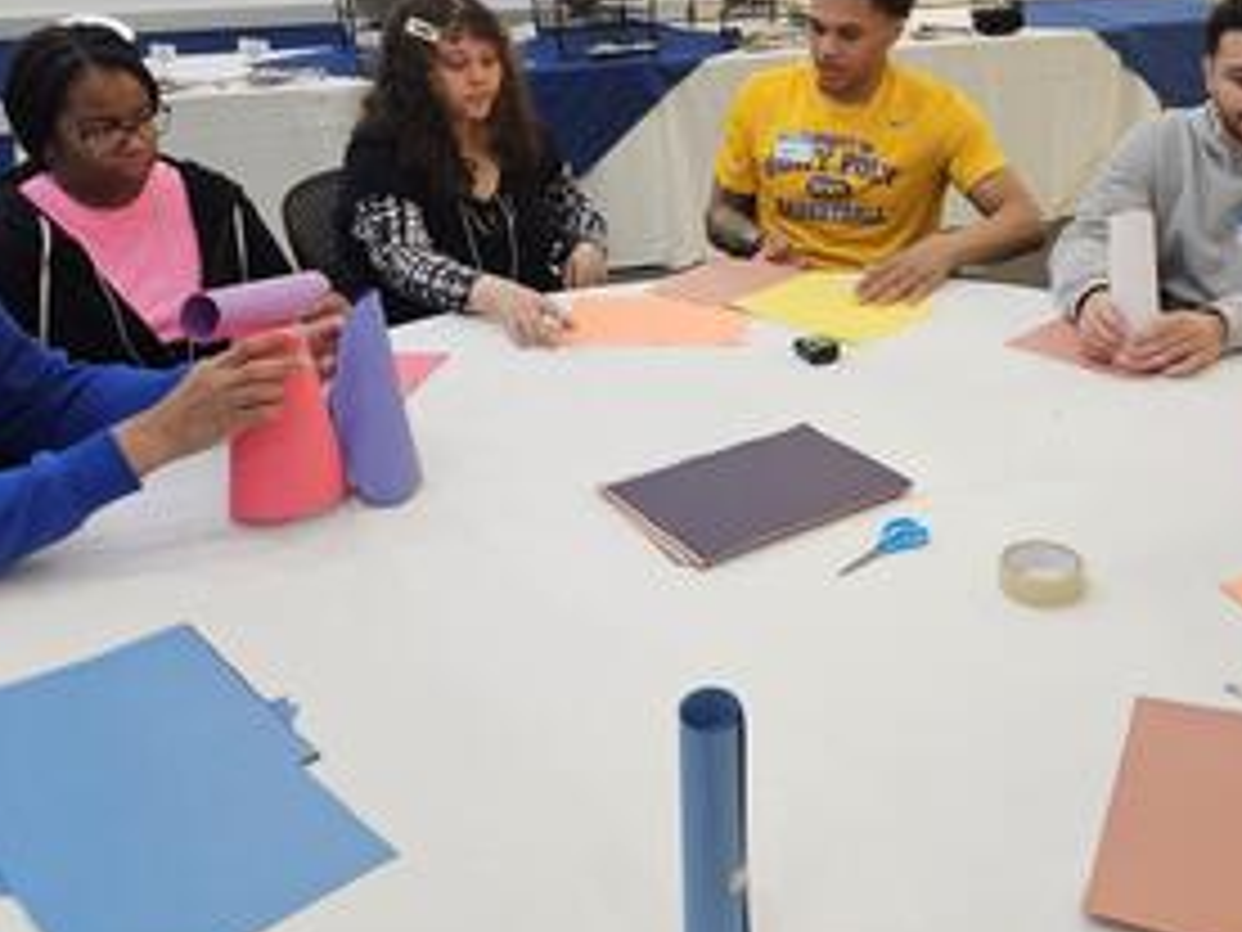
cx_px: 860
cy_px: 284
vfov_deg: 35.5
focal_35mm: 40
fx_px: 1435
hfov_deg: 45.8
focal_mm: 5.4
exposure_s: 1/120
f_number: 1.8
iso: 250
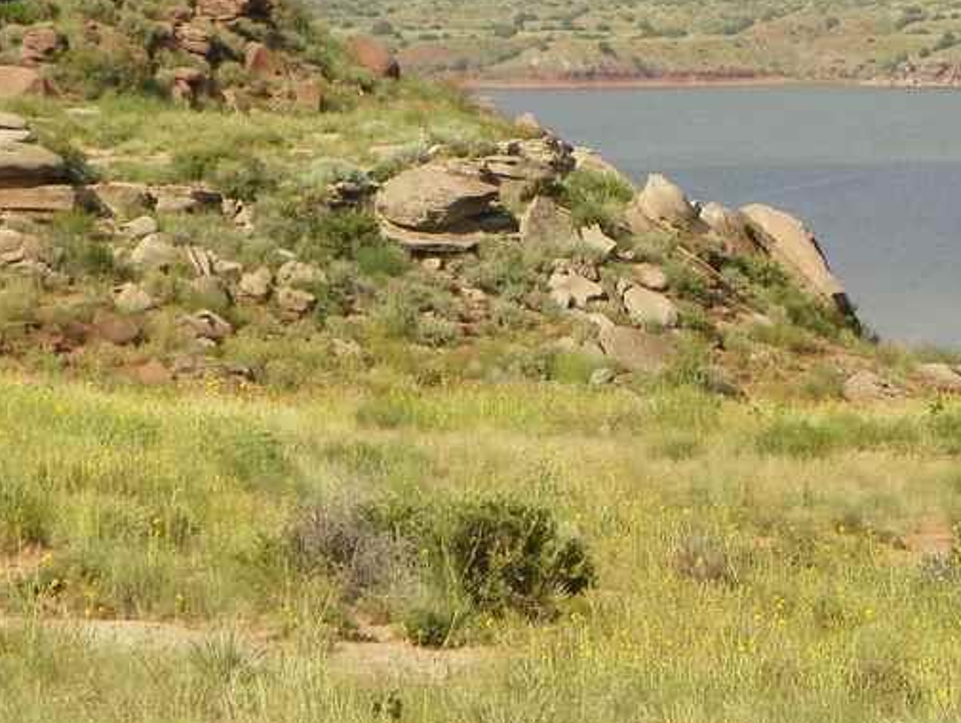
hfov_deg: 6.1
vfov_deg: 4.6
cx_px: 659
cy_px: 354
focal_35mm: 326
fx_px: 9061
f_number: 4.5
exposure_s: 1/640
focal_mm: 23
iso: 64
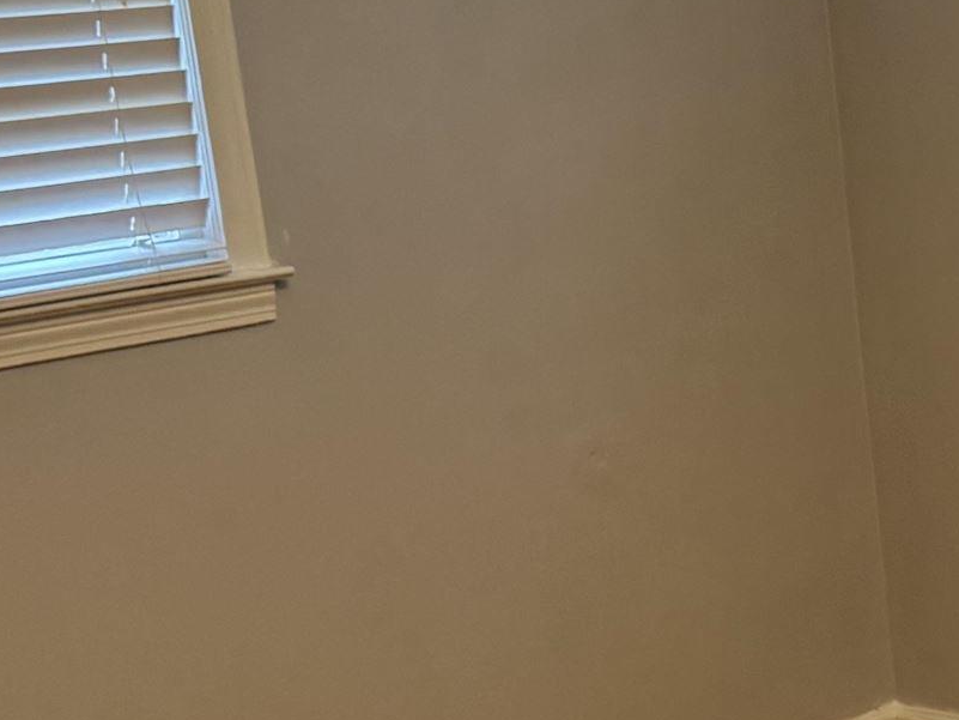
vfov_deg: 16.0
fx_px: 2549
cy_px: 524
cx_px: 1201
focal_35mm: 92
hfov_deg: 19.8
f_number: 1.78
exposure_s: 1/60
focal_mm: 6.76
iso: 200
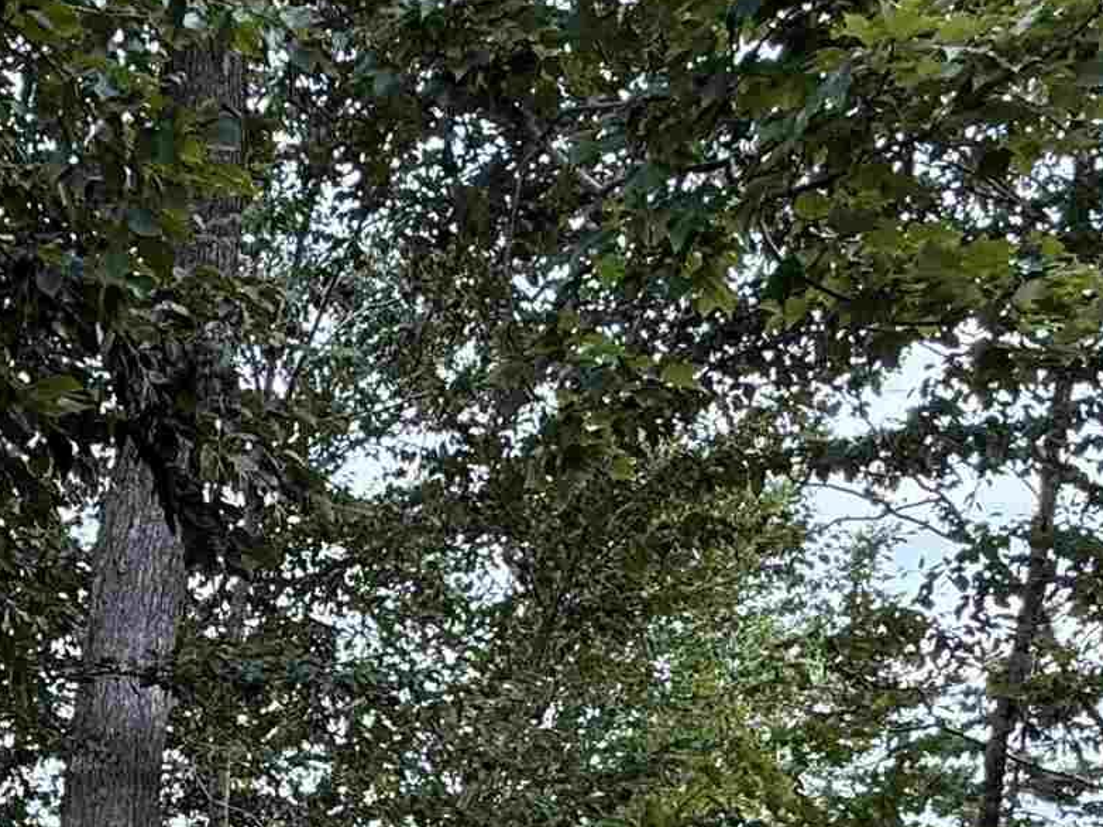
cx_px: -165
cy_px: 1157
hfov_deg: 30.5
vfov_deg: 22.8
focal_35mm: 55
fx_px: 1752
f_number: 2.2
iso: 64
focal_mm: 2.22
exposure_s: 1/208
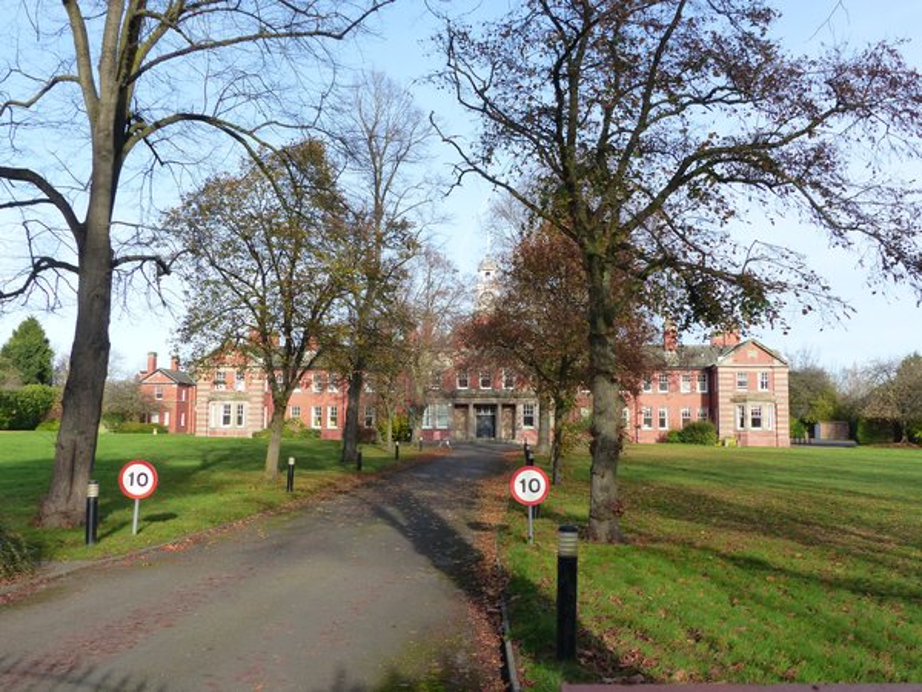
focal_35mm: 34
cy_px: 346
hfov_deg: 54.0
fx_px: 906
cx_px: 461
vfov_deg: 41.8
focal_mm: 6
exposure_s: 1/400
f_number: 4
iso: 160
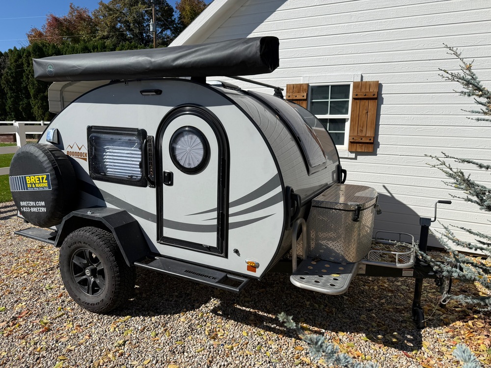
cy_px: 184
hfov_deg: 71.6
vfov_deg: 56.8
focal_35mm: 24
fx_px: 340
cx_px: 246
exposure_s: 1/7353
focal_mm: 6.76
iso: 80
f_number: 1.78
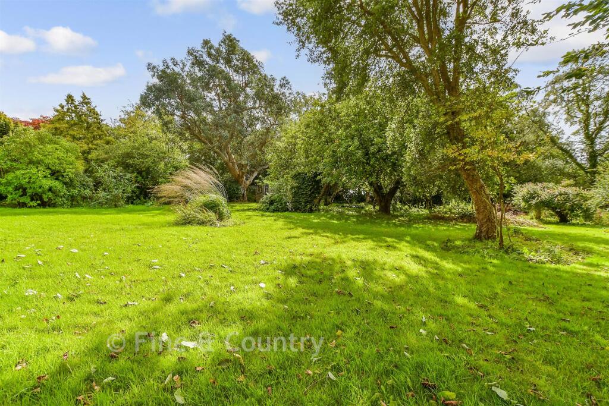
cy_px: 203
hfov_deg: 71.5
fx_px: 423
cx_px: 304
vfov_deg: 51.3
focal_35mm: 25
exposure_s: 1/250
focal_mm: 17
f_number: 8
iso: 160
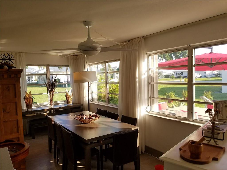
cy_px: 85
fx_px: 170
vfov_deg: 53.1
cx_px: 114
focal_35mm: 26
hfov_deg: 67.3
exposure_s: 1/442
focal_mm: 4.2
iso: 50
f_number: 1.7
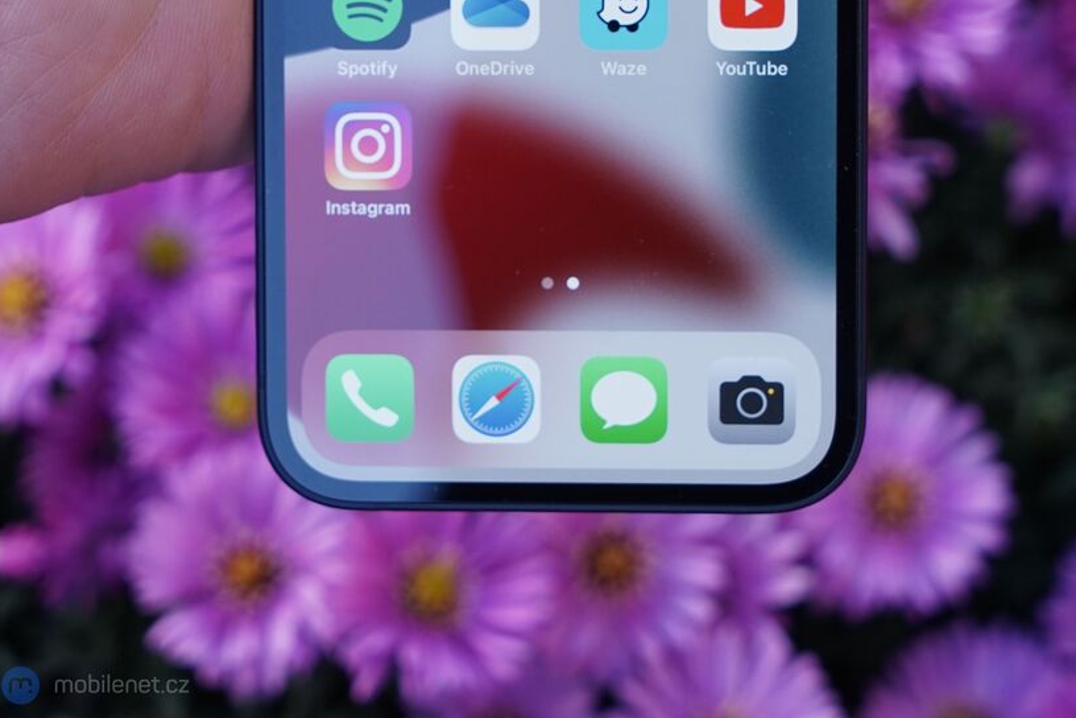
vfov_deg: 19.2
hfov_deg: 28.5
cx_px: 533
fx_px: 2122
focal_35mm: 71
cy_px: 355
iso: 1000
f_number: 7.1
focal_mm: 70
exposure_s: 1/200
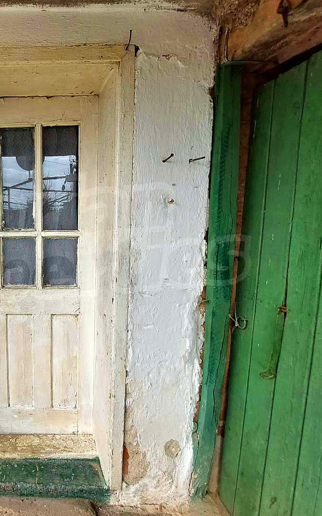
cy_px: 252
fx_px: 267
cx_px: 15
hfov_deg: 52.2
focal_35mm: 19
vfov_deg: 88.0
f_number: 2.2
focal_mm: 1.74
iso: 50
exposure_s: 1/841
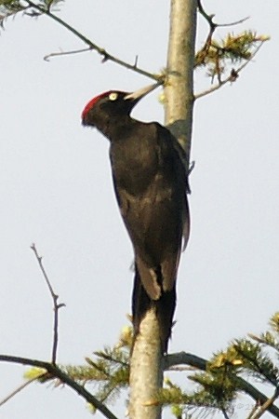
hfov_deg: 3.1
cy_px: 210
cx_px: 140
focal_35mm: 450
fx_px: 5231
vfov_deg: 4.6
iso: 200
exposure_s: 1/1000
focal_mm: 300
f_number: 4
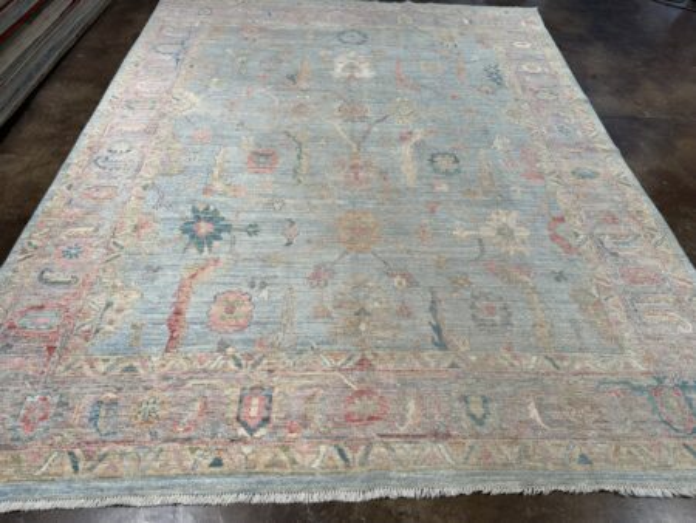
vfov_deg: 56.9
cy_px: 262
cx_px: 348
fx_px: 483
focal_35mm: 24
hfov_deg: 71.6
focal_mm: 6.76
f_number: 1.78
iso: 80
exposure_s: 1/120
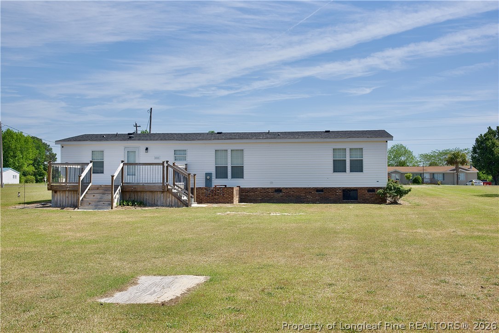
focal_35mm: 40
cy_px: 166
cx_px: 250
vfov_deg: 33.4
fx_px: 555
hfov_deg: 48.4
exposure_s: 1/4000
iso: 400
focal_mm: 40
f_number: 5.6
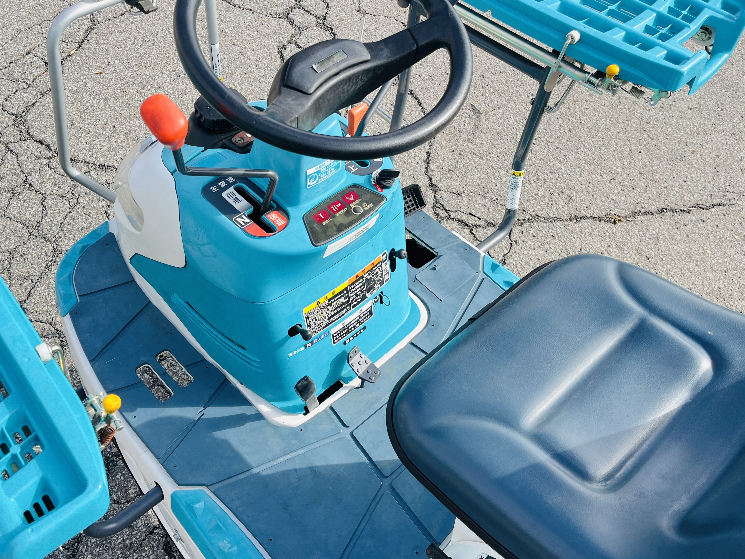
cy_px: 269
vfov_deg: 44.2
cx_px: 295
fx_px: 689
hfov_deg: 56.3
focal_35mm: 32
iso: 50
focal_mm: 5.1
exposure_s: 1/742
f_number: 1.6
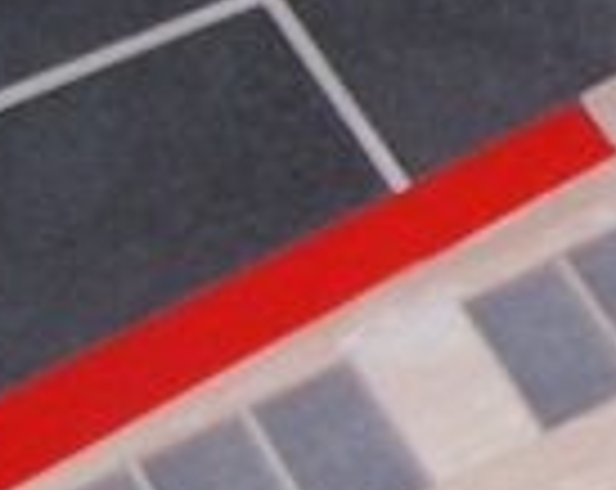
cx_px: 1219
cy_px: -29
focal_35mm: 190
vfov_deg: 8.1
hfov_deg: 9.5
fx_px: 3457
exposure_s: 1/60
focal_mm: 6.3
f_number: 2.8
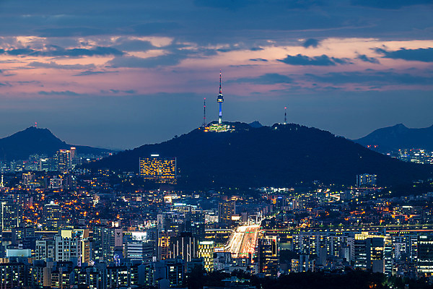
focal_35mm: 150
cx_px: 216
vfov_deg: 9.1
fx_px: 1804
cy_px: 144
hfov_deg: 13.7
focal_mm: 150
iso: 100
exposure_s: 10
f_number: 11
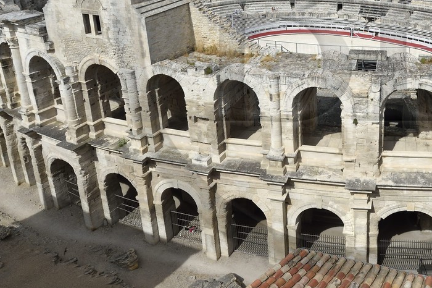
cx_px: 365
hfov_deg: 53.5
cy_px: 20
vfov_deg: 37.9
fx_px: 384
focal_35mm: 32
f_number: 16
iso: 200
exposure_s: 1/250
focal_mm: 14
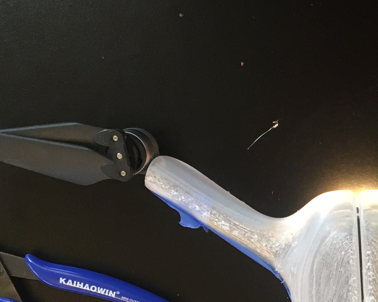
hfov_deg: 24.1
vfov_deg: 19.2
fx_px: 862
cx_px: 338
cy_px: 326
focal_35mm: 77
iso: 200
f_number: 2.2
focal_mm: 4.15
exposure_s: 1/17
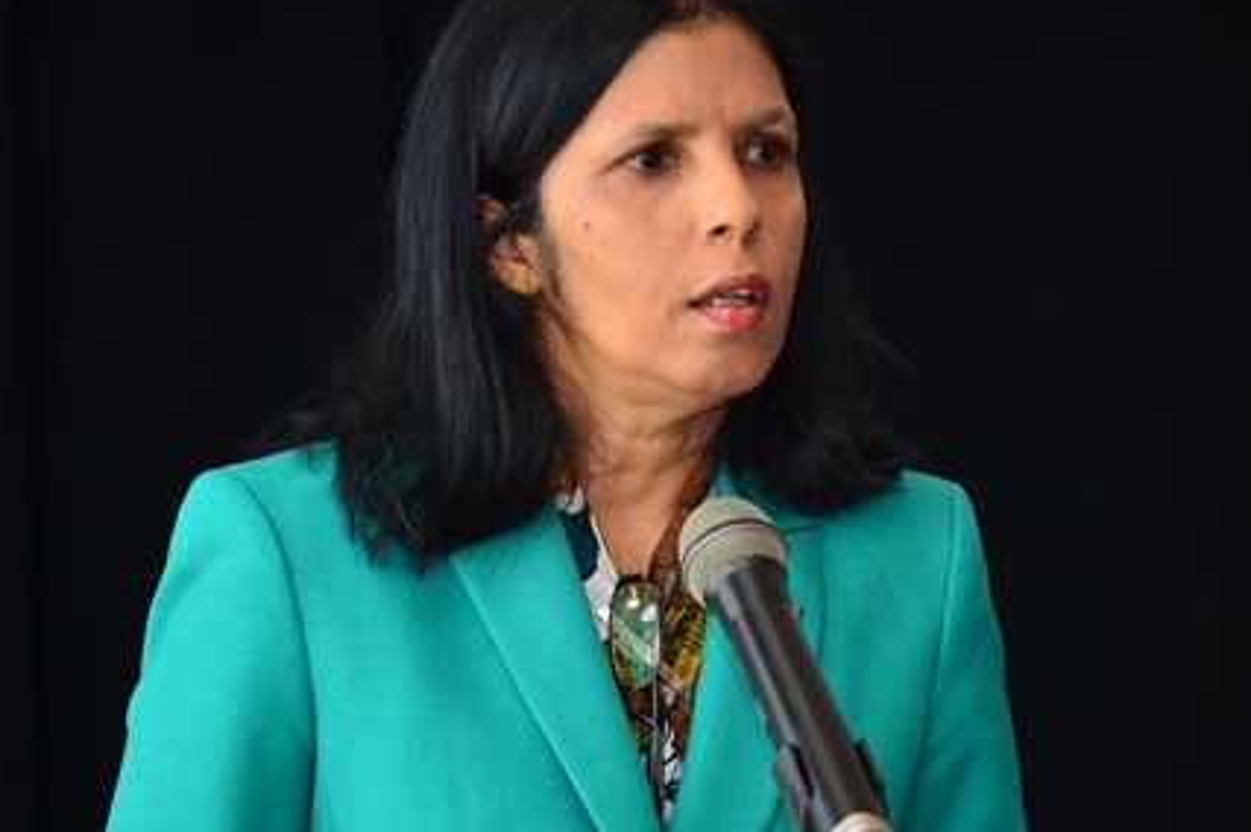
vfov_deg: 4.2
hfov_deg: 6.3
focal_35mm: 326
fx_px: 11311
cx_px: 683
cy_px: 492
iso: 640
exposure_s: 1/125
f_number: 5.6
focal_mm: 145
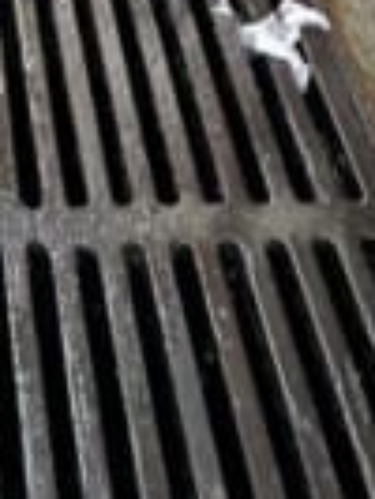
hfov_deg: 21.1
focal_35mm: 63
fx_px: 909
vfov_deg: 16.8
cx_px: -116
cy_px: -612
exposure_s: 1/169
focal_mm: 2.22
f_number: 2.2
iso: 40
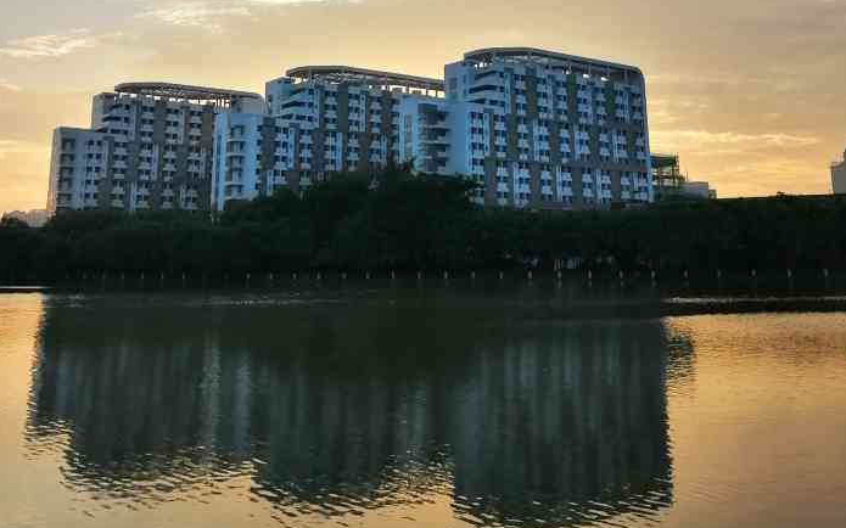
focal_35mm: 37
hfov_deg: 52.8
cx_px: 424
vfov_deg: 32.5
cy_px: 38
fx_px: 853
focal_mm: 3.62
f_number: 1.8
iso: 50
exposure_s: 1/1250
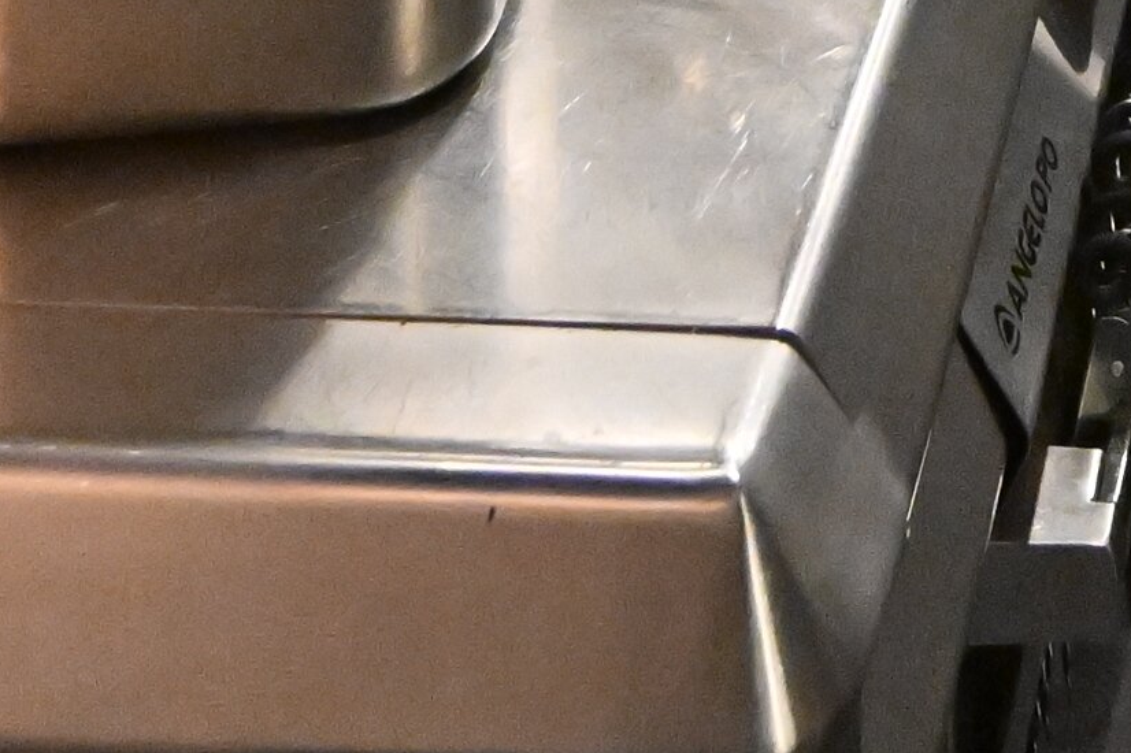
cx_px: 1513
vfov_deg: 8.4
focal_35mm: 105
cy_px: -2070
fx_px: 3297
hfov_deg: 18.0
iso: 5000
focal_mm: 14
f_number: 4
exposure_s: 1/160
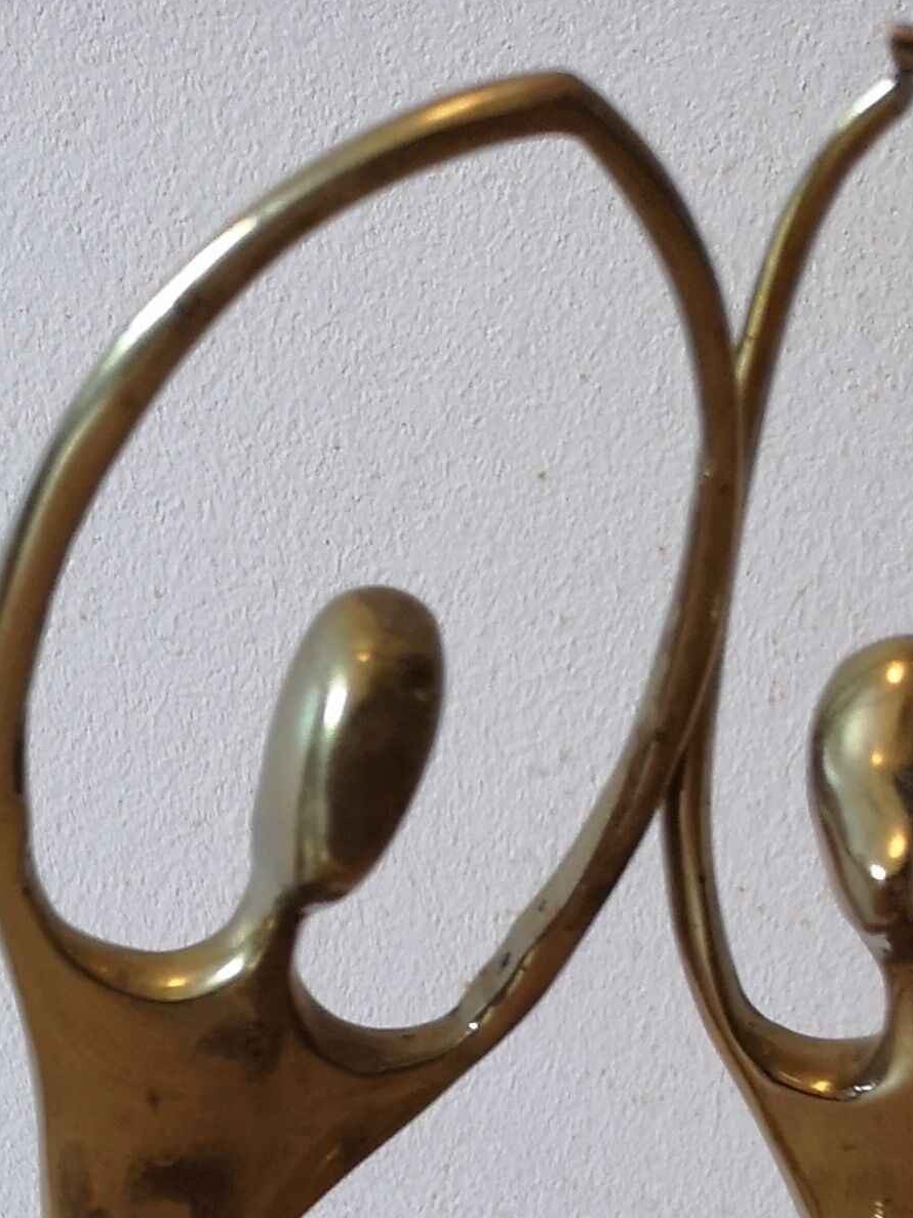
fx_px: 2919
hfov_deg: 17.8
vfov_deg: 20.3
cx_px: 368
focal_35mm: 83
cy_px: 1825
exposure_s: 1/33.3
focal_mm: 3.95
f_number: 1.8
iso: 200
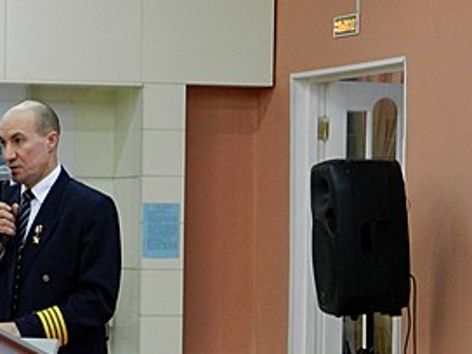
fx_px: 2441
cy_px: 316
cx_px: 26
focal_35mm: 179
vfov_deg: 8.3
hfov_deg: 11.0
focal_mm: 13.5
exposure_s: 1/13
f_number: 4.8
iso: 400
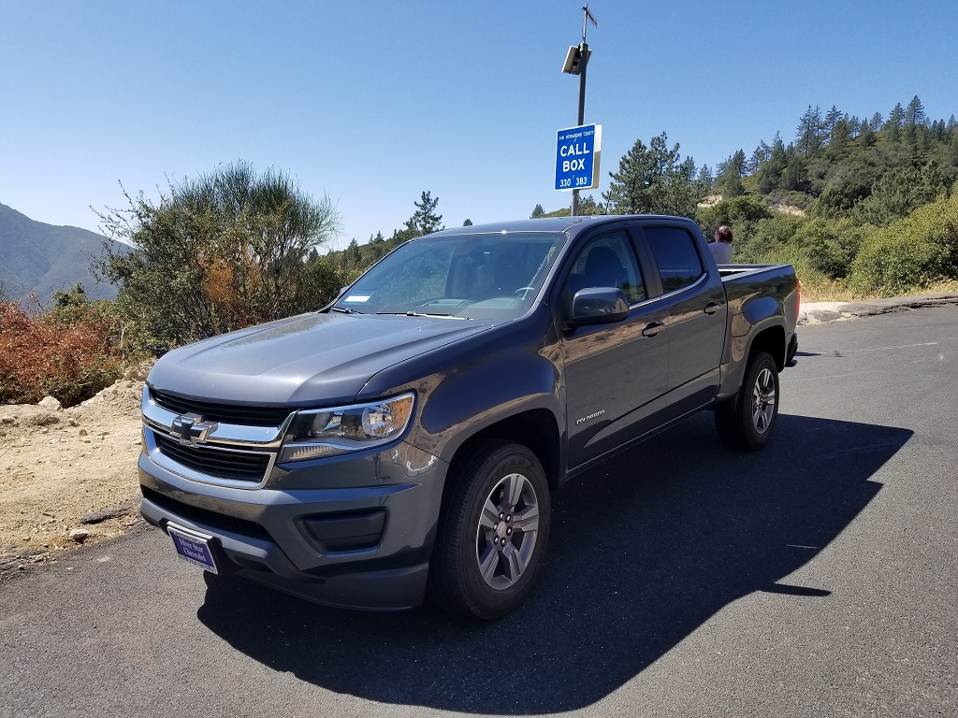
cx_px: 479
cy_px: 359
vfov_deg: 53.1
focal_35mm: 26
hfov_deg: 67.3
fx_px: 720
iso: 50
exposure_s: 1/2028
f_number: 1.7
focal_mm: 4.25
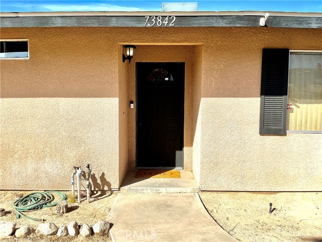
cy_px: 121
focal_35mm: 29
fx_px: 270
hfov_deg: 61.7
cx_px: 161
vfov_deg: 48.2
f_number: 1.8
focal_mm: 3
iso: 25
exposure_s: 1/2427
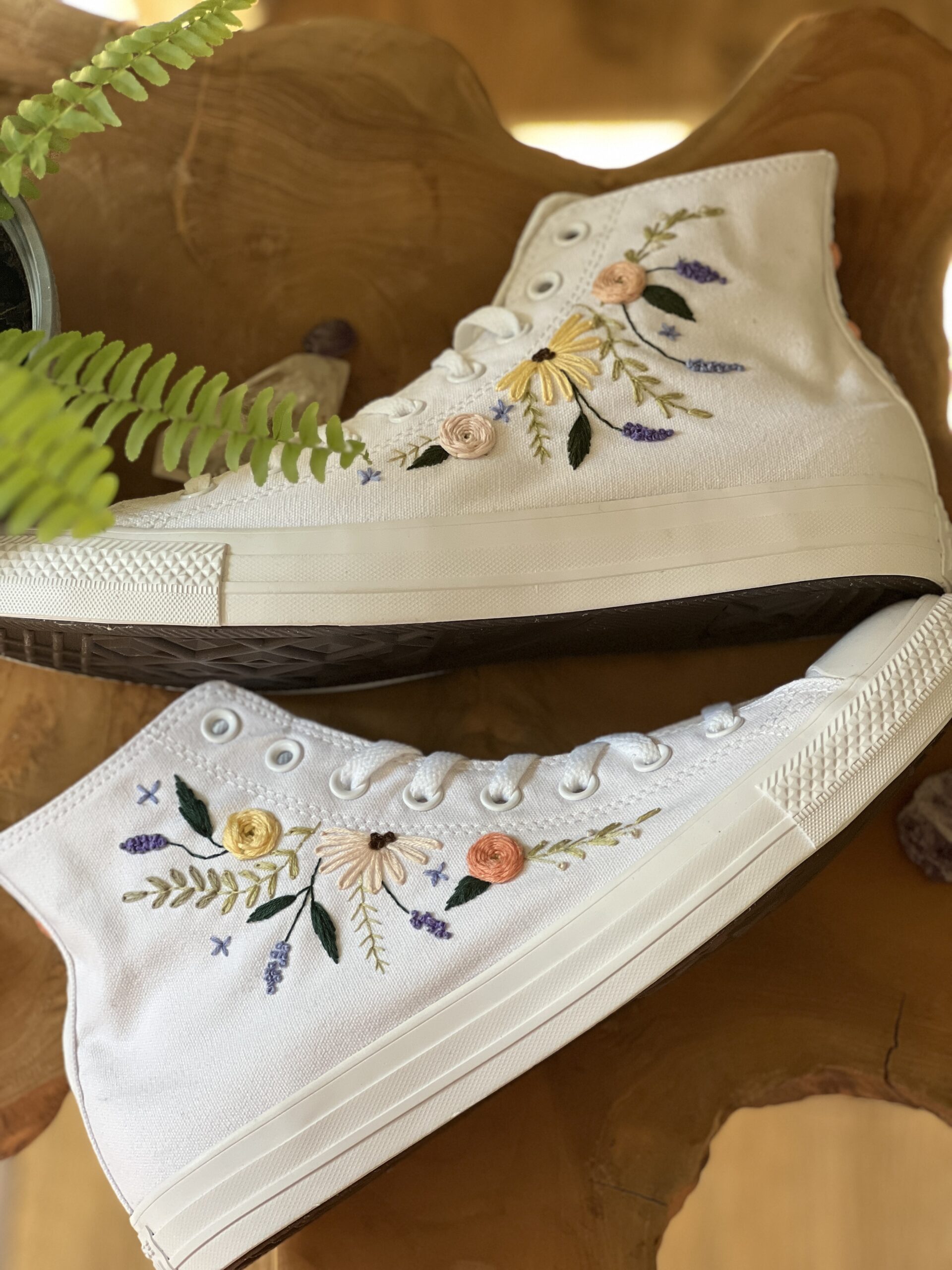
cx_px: 476
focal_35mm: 77
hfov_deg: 19.1
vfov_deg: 25.3
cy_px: 635
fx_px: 2824
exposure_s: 1/121
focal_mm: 9
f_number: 2.8
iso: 160
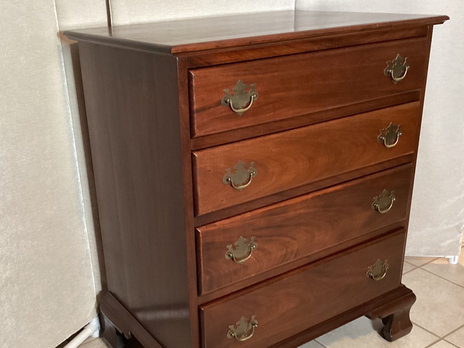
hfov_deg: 46.6
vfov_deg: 35.9
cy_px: 207
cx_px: 193
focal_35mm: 40
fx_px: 536
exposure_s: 1/50
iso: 400
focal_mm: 3.3
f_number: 2.4
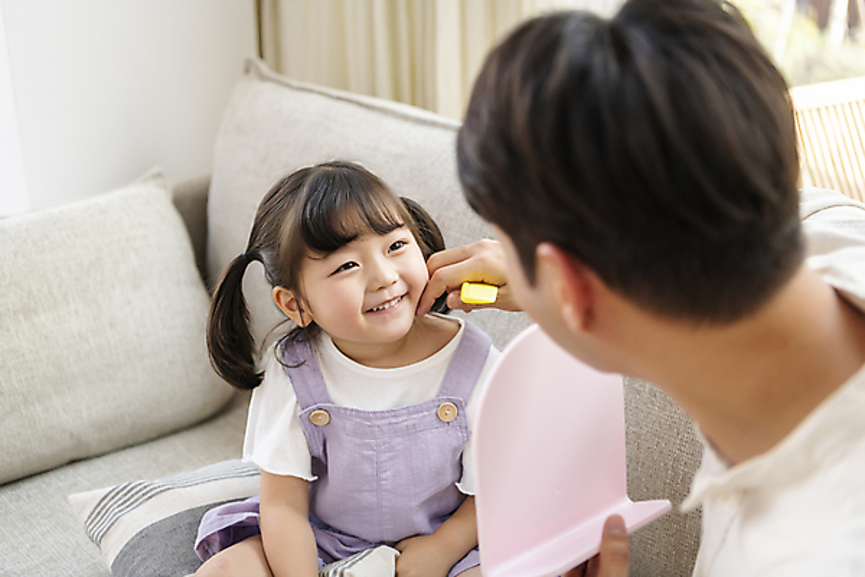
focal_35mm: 48
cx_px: 432
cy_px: 288
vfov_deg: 28.1
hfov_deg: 41.1
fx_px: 1153
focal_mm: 48
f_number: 2.8
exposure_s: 1/100
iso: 250
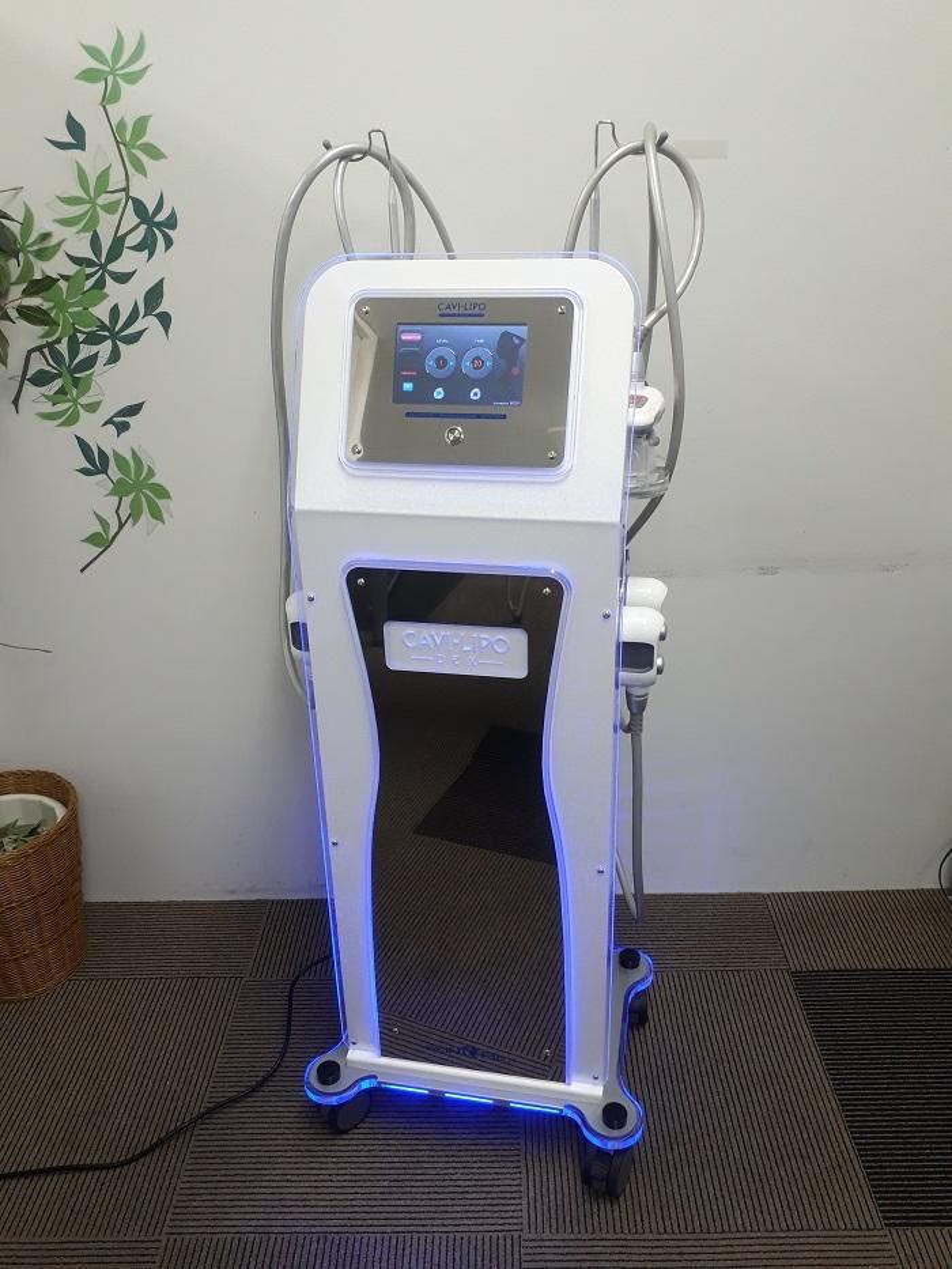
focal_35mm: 27
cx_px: 476
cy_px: 634
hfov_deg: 51.4
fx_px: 990
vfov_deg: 65.3
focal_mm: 3.6
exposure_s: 1/33
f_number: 1.9
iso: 160
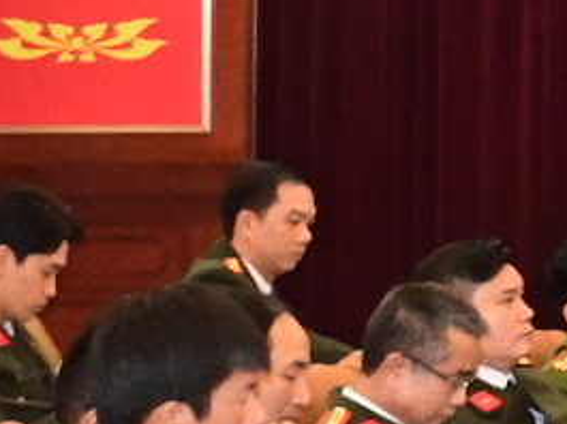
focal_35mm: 286
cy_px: 17
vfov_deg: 5.2
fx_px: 4678
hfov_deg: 6.1
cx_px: 1962
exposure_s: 1/200
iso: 3200
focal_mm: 27
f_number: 4.5
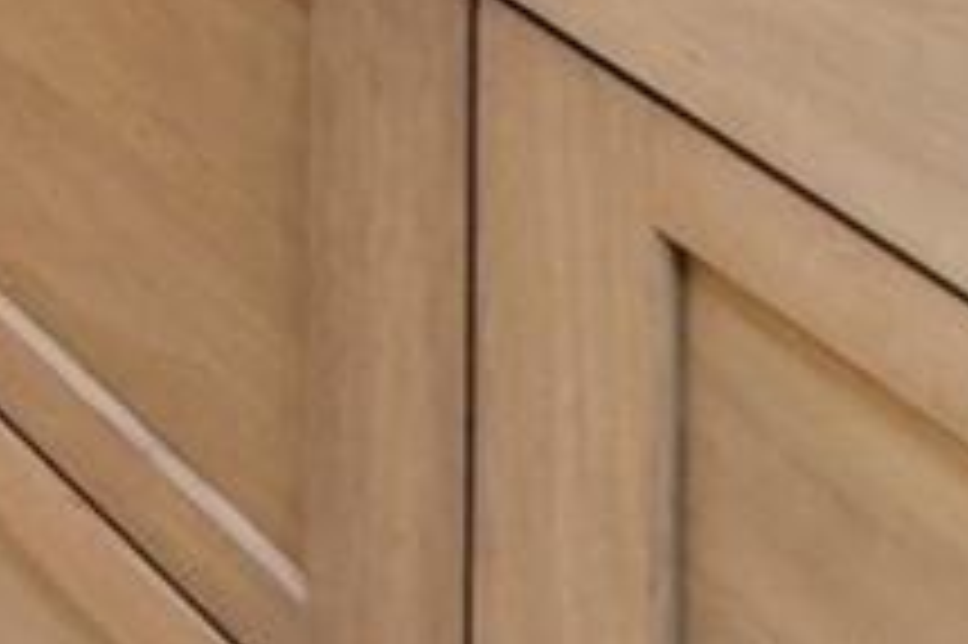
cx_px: -2211
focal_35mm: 119
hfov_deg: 10.2
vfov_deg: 8.2
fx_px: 3197
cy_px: -1734
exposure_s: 1/2.5
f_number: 6.3
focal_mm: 16
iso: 200
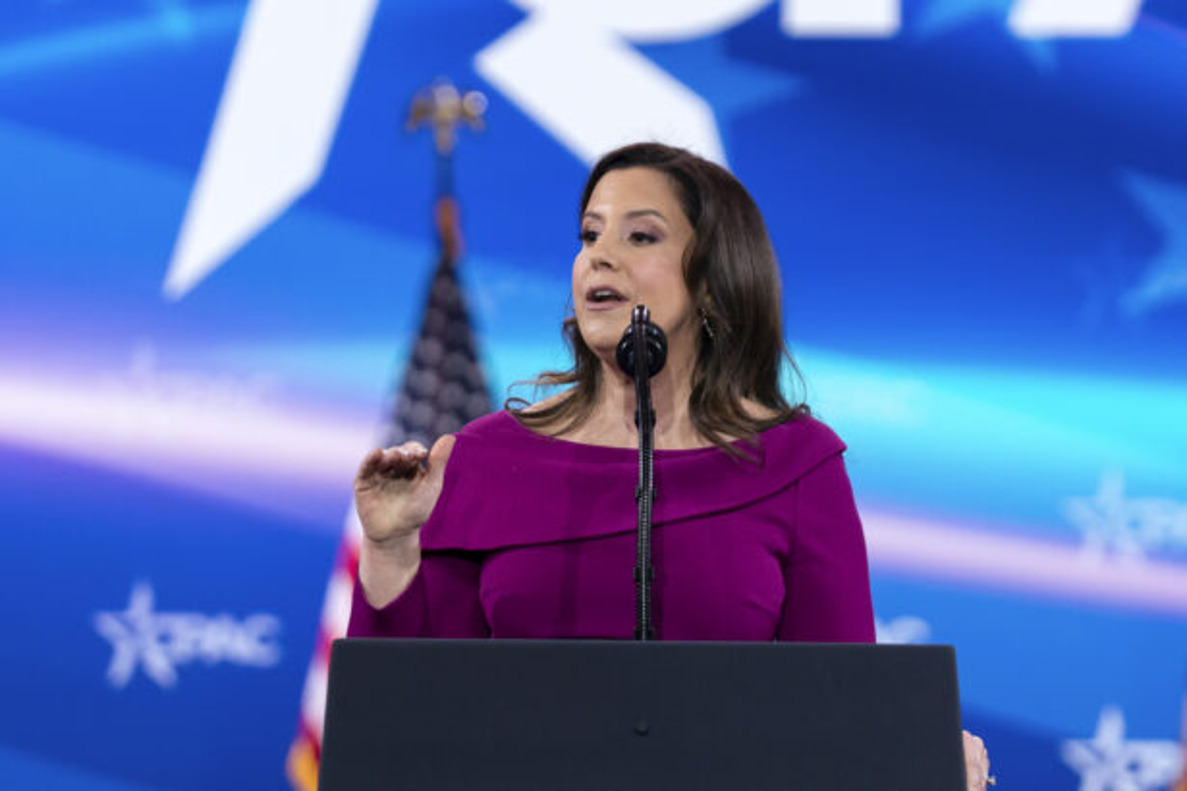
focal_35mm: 200
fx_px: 6594
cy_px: 396
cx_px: 594
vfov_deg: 6.9
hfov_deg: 10.3
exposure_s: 1/400
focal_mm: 200
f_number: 3.5
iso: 800
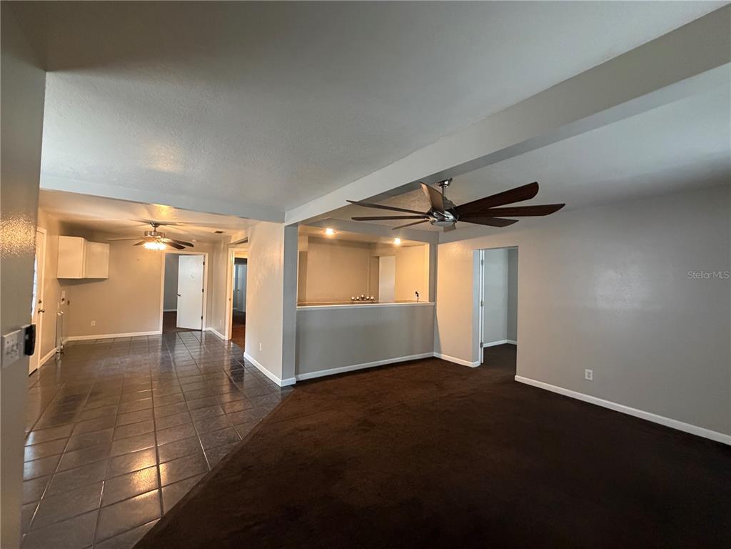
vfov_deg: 85.7
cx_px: 366
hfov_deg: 102.1
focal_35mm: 14
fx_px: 296
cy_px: 274
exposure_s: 1/60
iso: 640
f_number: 2.2
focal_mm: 2.22
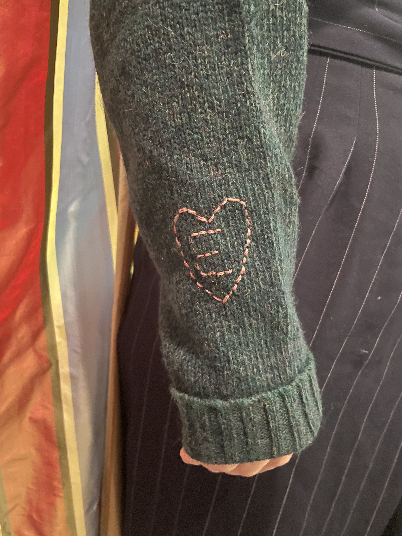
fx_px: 403
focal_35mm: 26
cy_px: 268
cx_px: 201
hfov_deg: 53.1
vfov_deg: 67.3
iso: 800
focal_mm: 4.2
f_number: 1.6
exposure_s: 1/15
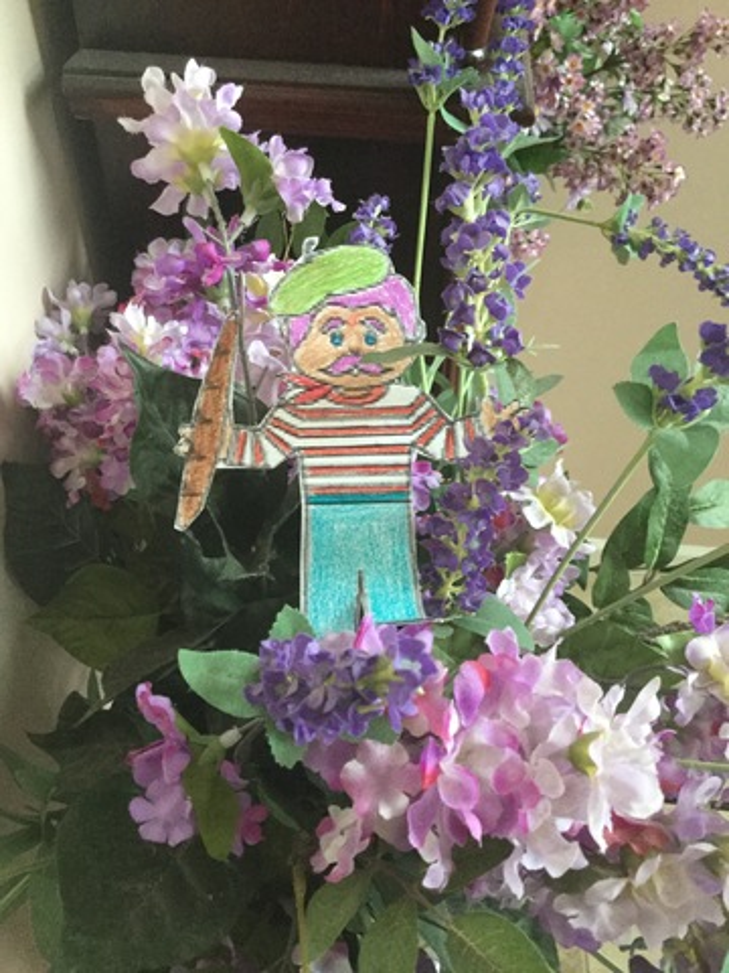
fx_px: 870
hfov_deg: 45.4
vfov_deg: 58.4
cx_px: 364
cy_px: 486
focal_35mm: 31
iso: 200
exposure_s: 1/17
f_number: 2.4
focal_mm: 3.3
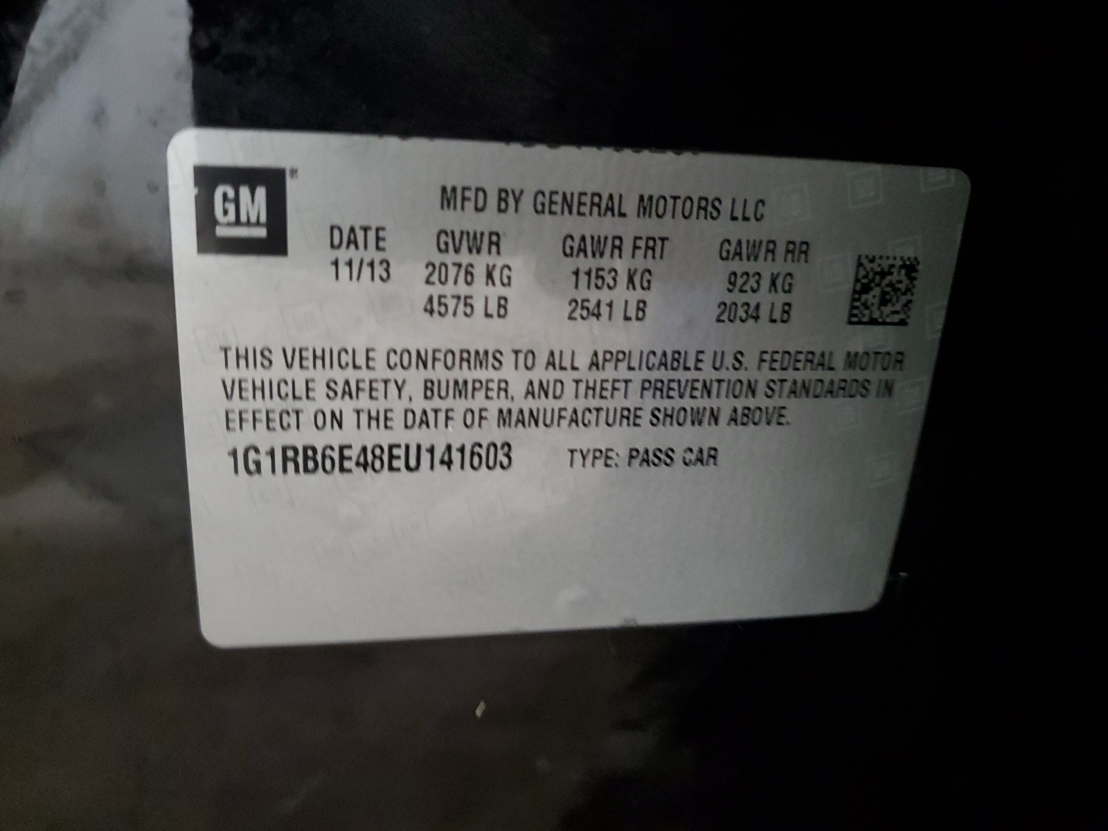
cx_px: 554
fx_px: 832
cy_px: 416
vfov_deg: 53.1
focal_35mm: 26
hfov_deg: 67.3
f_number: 1.5
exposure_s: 1/15
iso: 352
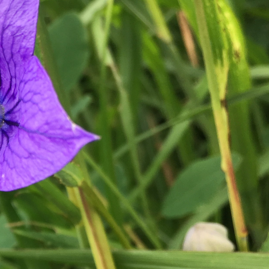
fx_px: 730
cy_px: 189
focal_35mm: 83
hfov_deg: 19.0
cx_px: -102
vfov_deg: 20.8
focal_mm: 4.15
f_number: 2.2
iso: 25
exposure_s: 1/232
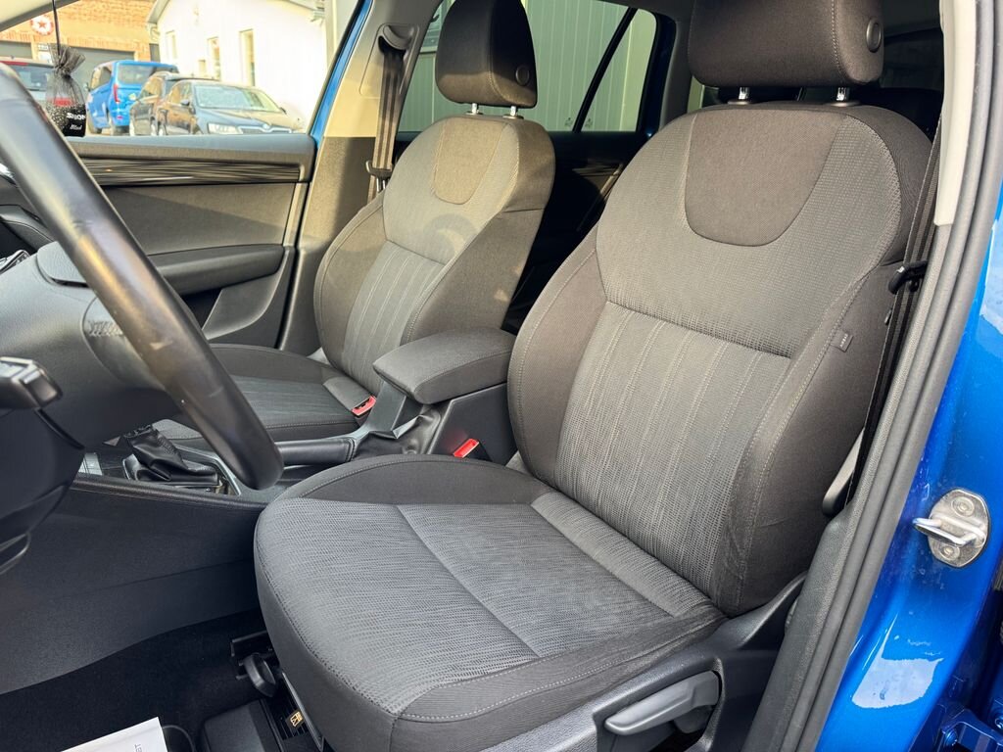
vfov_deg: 56.8
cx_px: 502
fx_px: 695
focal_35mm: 24
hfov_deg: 71.6
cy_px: 376
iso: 200
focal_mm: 6.76
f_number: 1.78
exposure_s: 1/110
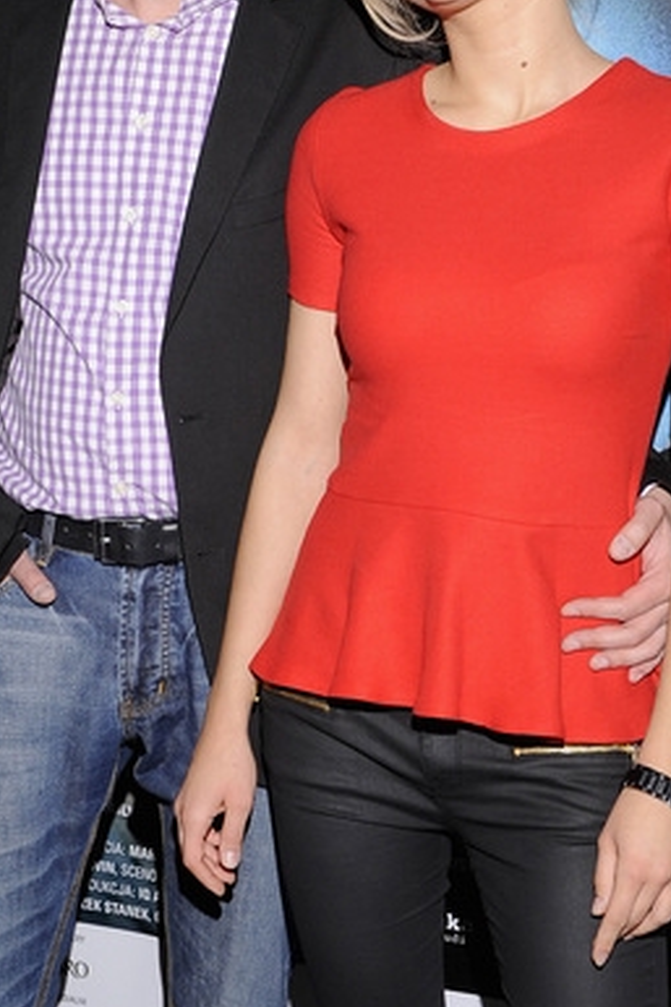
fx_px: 1175
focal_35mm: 42
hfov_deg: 31.8
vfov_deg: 45.7
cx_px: 300
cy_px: 337
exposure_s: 1/320
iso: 500
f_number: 5.6
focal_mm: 27
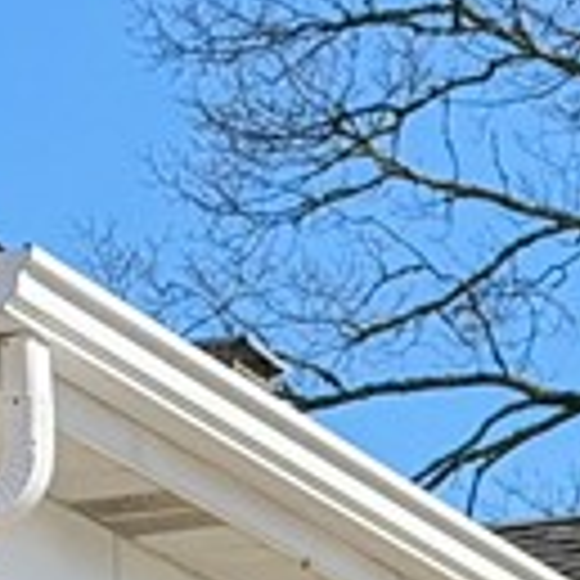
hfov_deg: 5.2
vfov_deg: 5.0
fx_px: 6369
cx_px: 301
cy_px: 1538
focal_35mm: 336
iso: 80
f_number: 1.78
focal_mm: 6.76
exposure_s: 1/3378
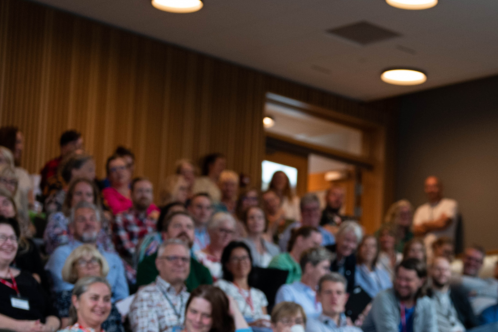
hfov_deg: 15.0
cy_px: 357
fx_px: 1867
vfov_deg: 10.1
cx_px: 453
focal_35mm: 135
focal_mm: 50
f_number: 2
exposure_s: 1/640
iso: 800
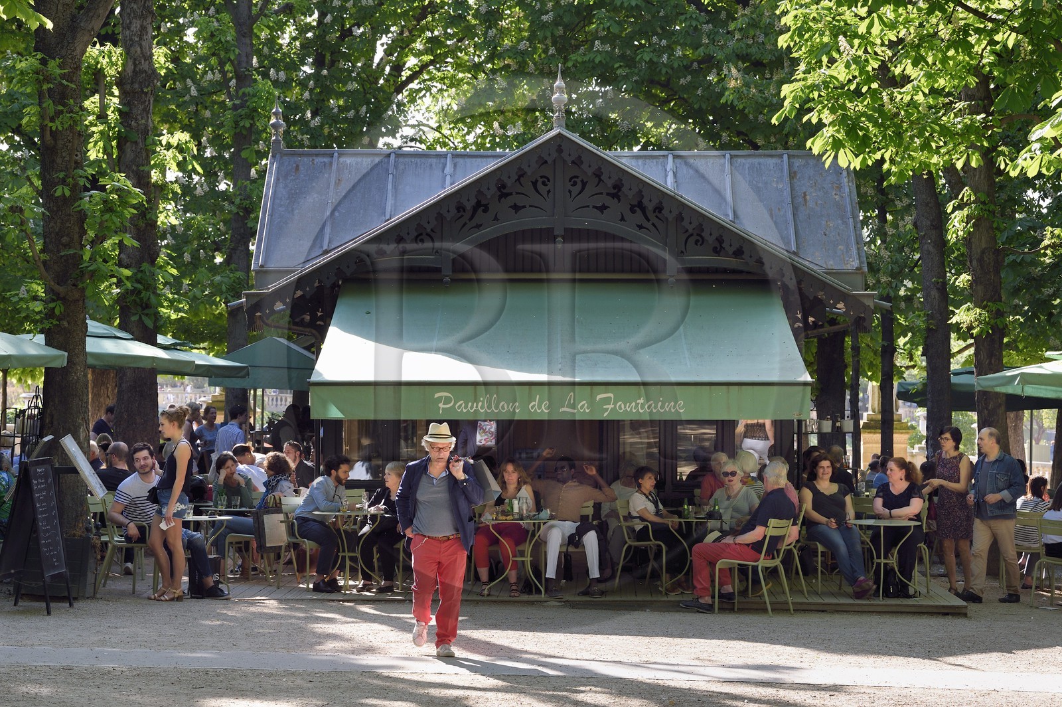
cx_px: 531
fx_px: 2801
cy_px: 354
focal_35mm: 95
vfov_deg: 14.4
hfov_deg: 21.5
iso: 400
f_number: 8
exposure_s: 1/250
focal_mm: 95
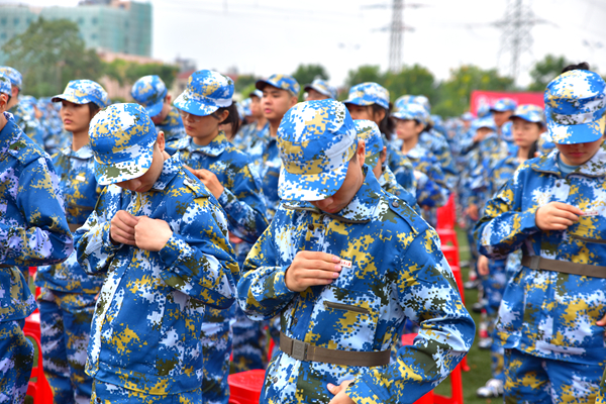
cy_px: 202
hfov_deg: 28.8
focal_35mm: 70
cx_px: 303
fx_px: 1178
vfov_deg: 19.5
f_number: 4
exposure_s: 1/640
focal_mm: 70
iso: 160
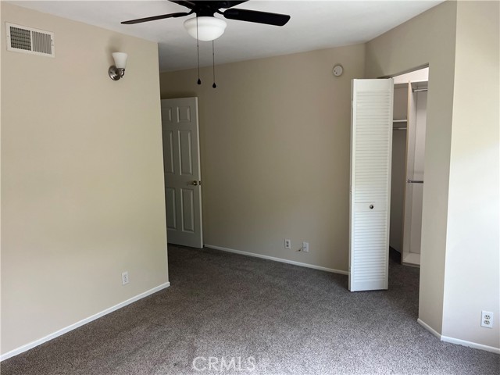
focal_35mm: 26
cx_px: 250
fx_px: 376
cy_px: 188
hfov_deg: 67.3
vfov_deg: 53.1
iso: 80
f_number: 1.6
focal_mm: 5.1
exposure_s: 1/120
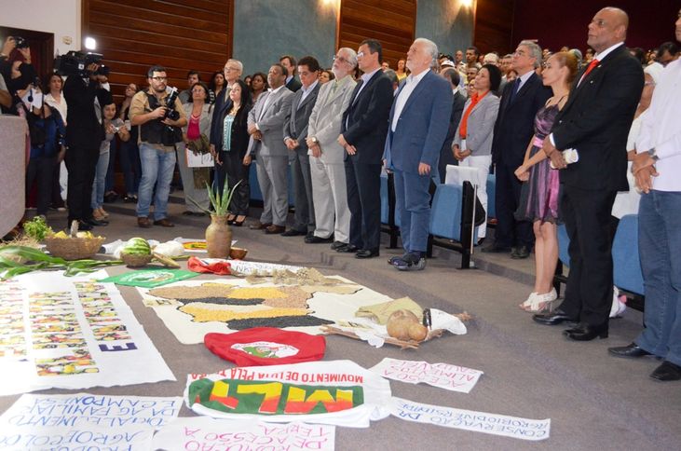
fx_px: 736
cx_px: 340
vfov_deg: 34.1
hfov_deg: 49.6
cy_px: 226
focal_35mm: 39
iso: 3200
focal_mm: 26
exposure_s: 1/60
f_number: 4.2
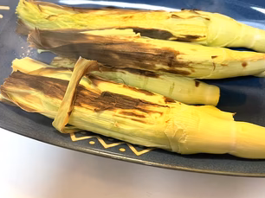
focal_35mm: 34
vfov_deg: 41.4
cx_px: 139
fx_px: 260
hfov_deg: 54.0
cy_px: 73
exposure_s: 1/50
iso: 100
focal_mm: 4.2
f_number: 1.6
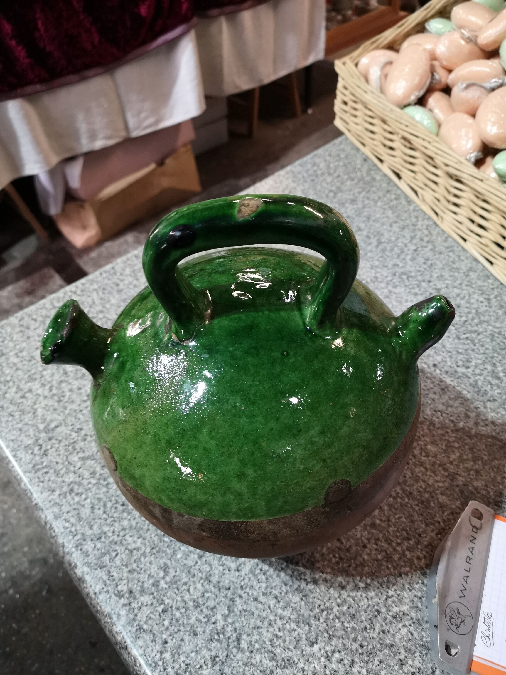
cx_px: 253
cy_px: 338
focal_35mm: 27
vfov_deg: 65.3
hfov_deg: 51.4
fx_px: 526
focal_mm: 3.95
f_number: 1.8
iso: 320
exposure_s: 1/33.3
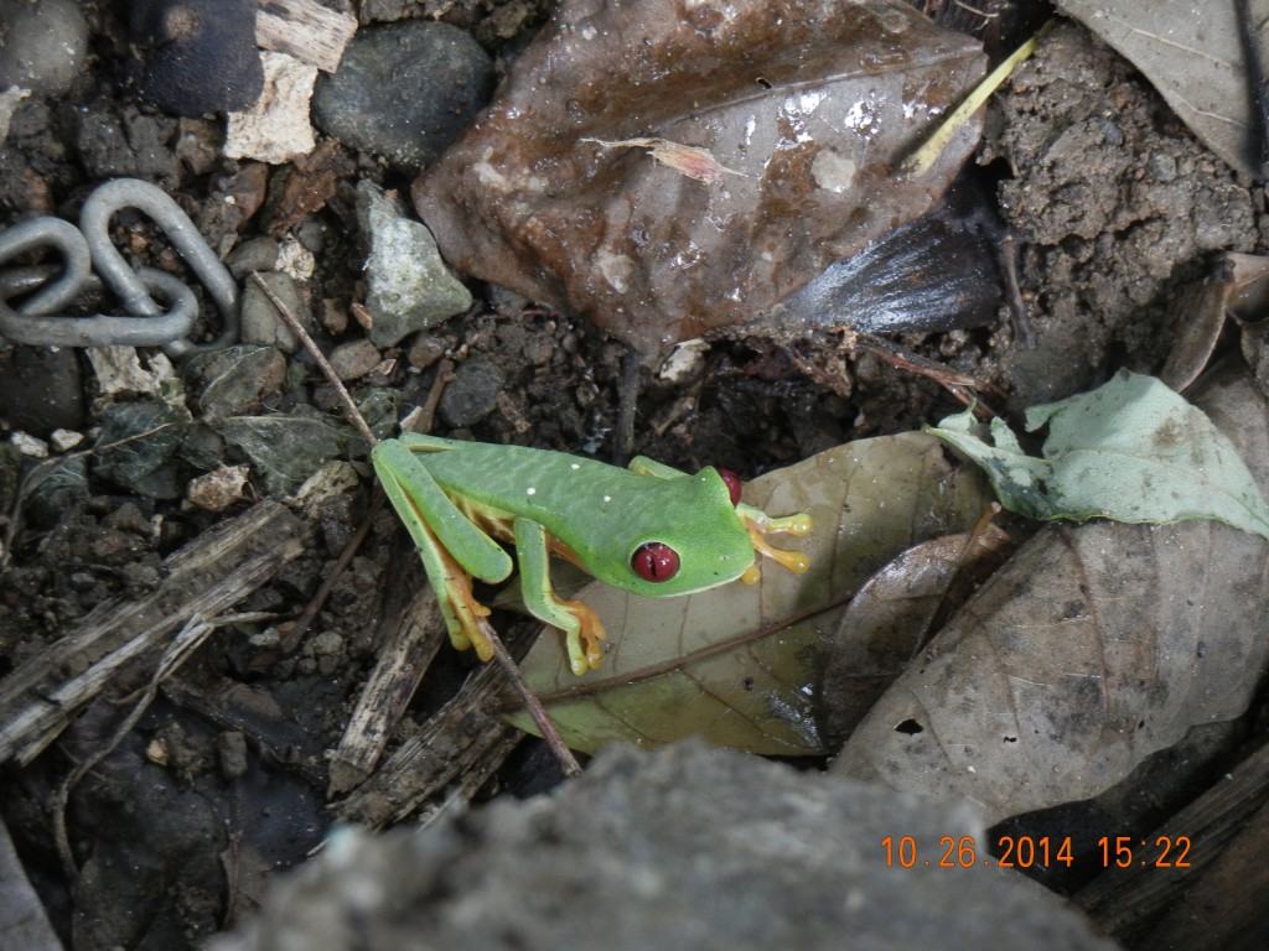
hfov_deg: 19.3
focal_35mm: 102
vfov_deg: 14.5
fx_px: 3739
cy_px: 476
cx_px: 634
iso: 279
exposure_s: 1/60.2
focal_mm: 18.3
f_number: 4.5
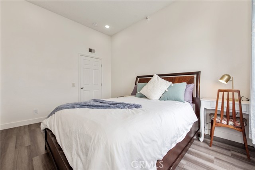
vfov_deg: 81.2
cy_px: 85
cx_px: 128
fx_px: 99
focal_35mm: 14
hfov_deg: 104.2
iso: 160
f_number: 5.6
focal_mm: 14
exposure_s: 1/125
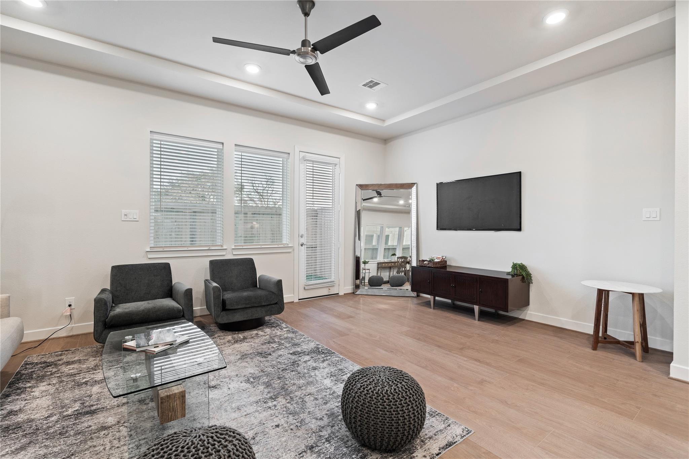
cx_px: 344
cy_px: 230
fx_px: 306
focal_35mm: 16
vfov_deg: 73.7
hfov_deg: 96.7
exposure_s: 1/1.67
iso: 200
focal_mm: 16
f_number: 9
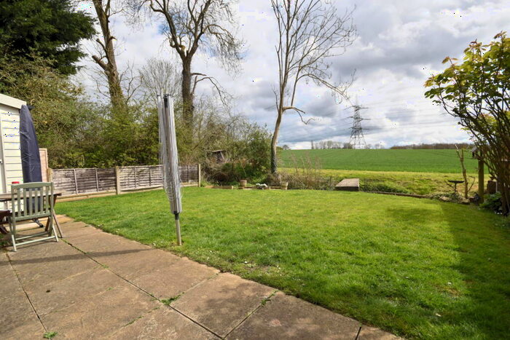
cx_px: 255
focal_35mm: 15
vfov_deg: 77.4
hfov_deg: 100.4
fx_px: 213
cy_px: 170
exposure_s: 1/250
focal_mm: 10
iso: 110
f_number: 8
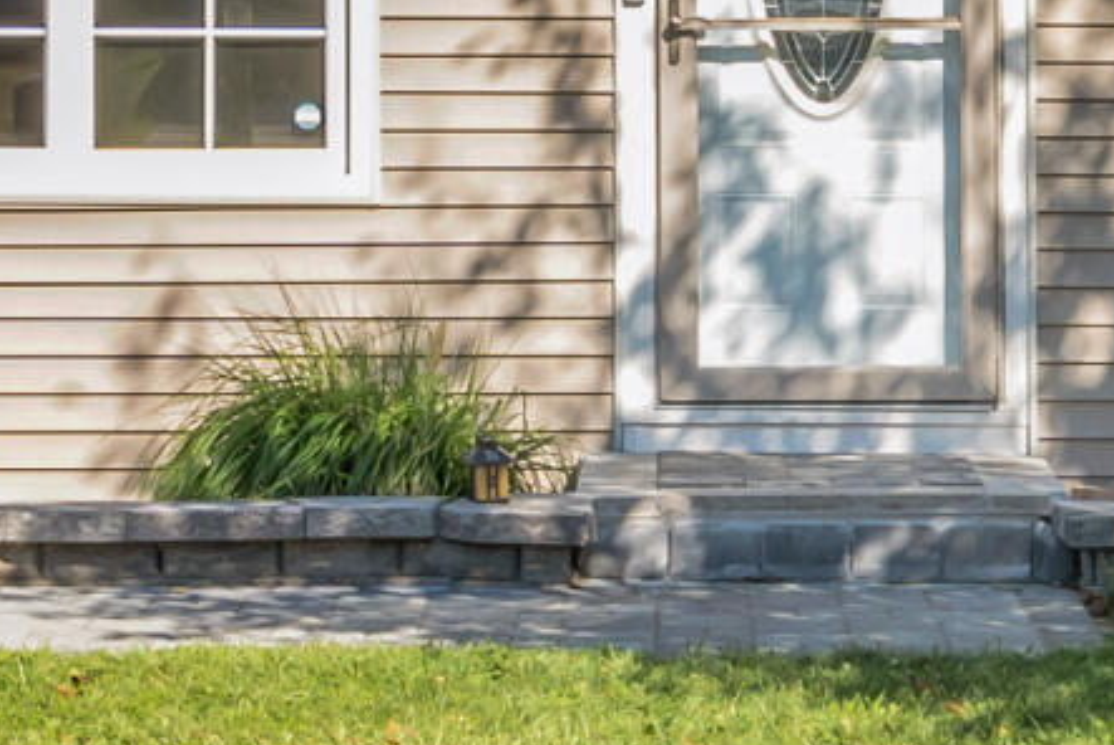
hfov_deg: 10.1
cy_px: -128
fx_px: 6286
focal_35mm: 203
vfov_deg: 6.7
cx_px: 611
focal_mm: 30
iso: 200
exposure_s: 1/10
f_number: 16
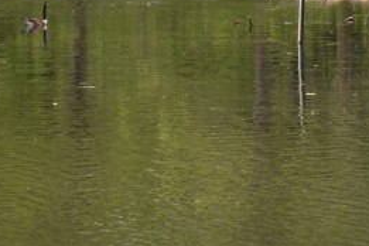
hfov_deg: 4.7
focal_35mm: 442
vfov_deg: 3.1
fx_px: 4530
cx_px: 61
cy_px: 257
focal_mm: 75
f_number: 5.6
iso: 400
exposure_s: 1/500
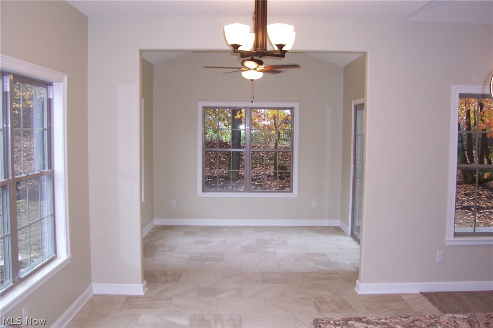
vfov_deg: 38.8
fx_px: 465
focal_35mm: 34
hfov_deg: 55.8
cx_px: 246
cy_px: 164
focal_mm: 5.6
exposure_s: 1/60
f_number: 2.7
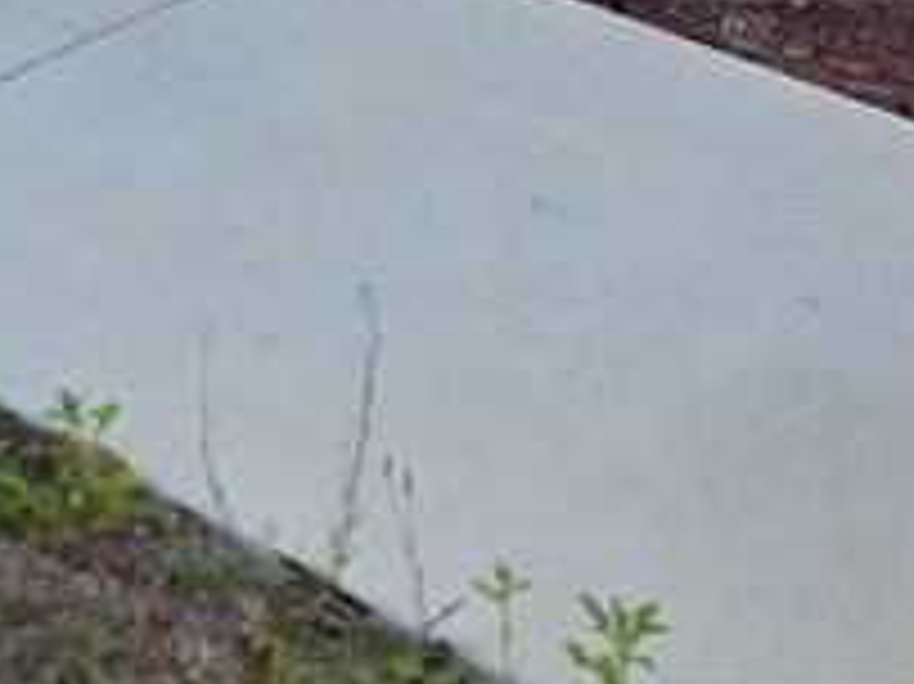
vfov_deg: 10.6
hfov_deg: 15.2
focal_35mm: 116
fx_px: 3061
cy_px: -1035
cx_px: -621
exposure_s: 1/719
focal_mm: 6.3
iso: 20
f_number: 1.7
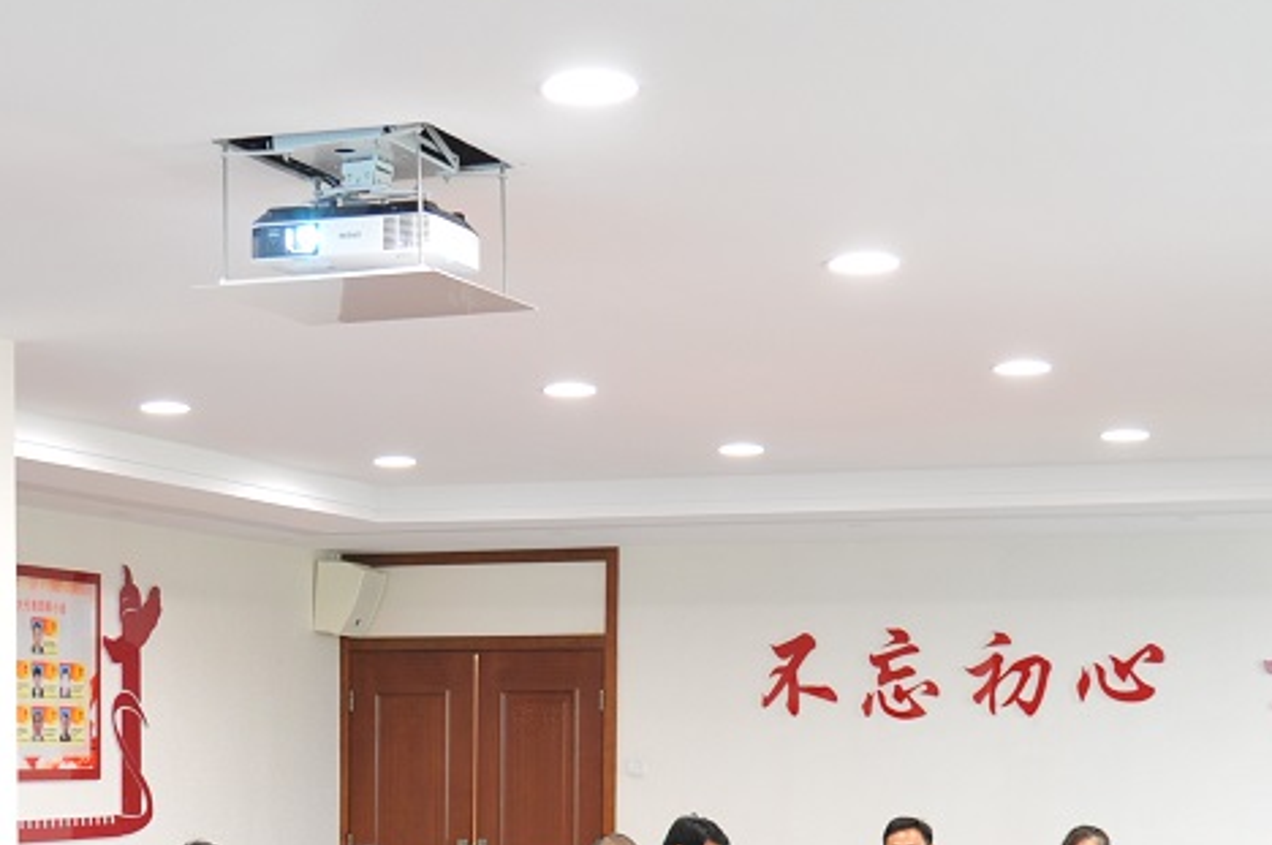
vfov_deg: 17.1
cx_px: 446
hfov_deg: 26.2
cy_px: 913
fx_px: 2718
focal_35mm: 77
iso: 800
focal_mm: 30
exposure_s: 1/20
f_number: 4
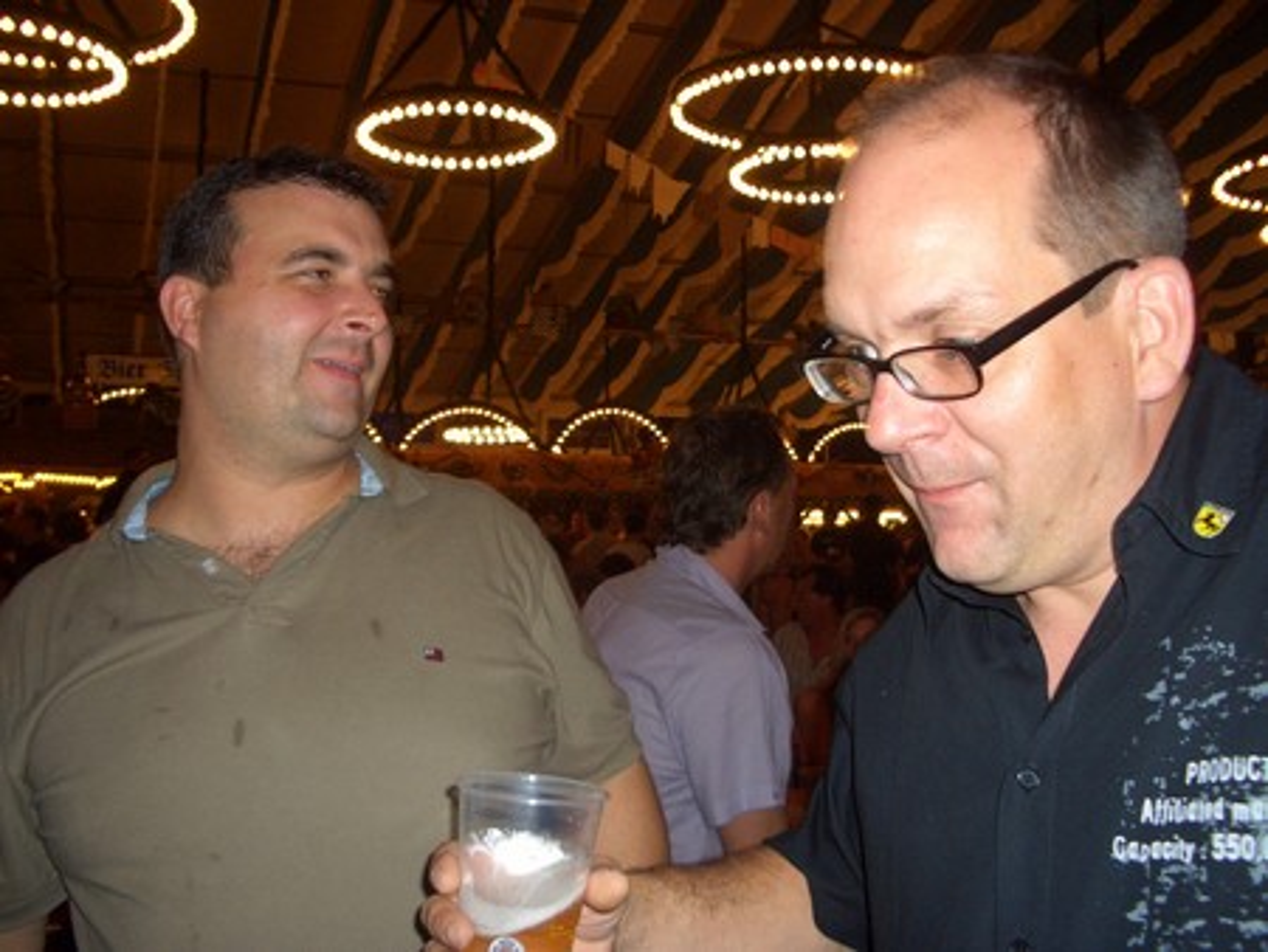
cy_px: 476
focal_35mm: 35
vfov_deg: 40.7
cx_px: 634
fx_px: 1283
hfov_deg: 52.6
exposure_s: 1/60
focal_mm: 5.8
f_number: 2.6
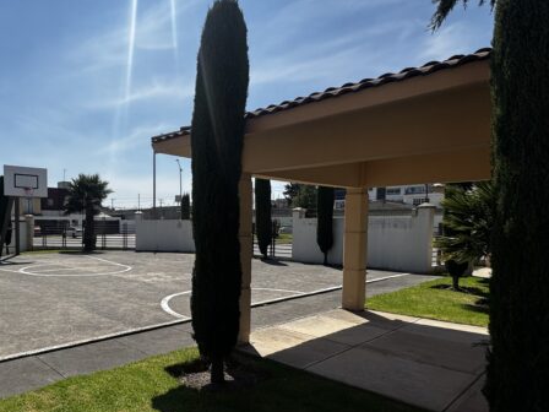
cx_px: 157
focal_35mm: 25
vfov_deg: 54.5
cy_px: 248
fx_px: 396
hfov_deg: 66.3
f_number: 2.2
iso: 50
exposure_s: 1/3106
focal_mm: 2.22
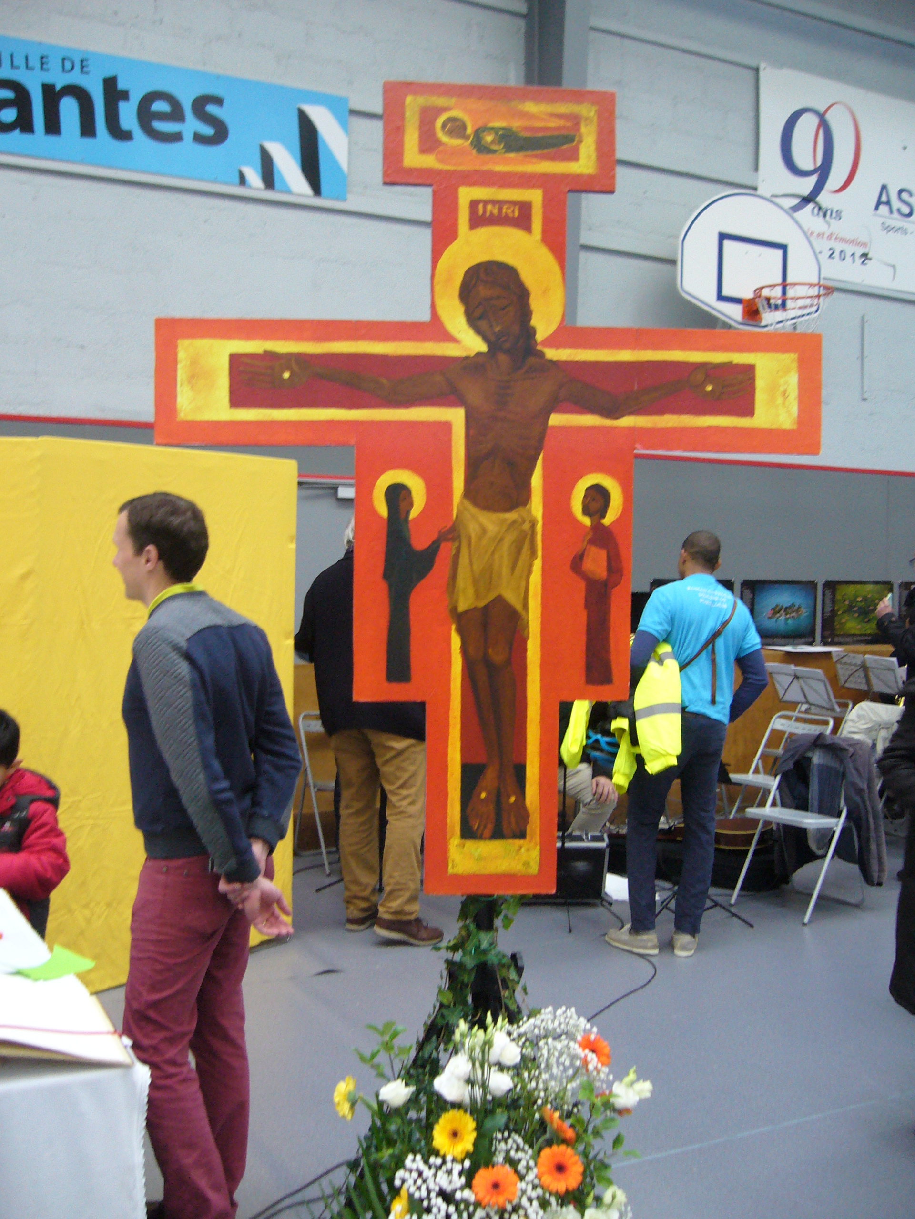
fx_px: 1234
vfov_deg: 52.6
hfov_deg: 40.7
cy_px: 610
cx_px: 458
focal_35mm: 35
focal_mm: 5.8
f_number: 2.8
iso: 200
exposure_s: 1/13
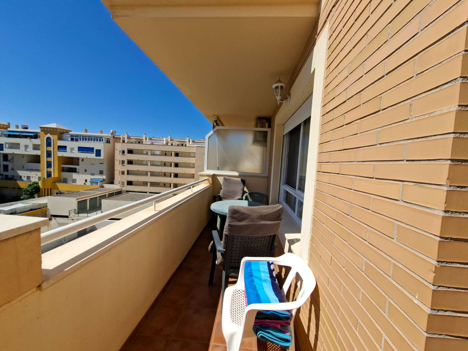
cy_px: 176
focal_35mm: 13
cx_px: 234
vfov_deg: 89.9
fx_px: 176
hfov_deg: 106.2
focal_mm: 1.74
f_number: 2.2
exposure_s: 1/1634
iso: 40
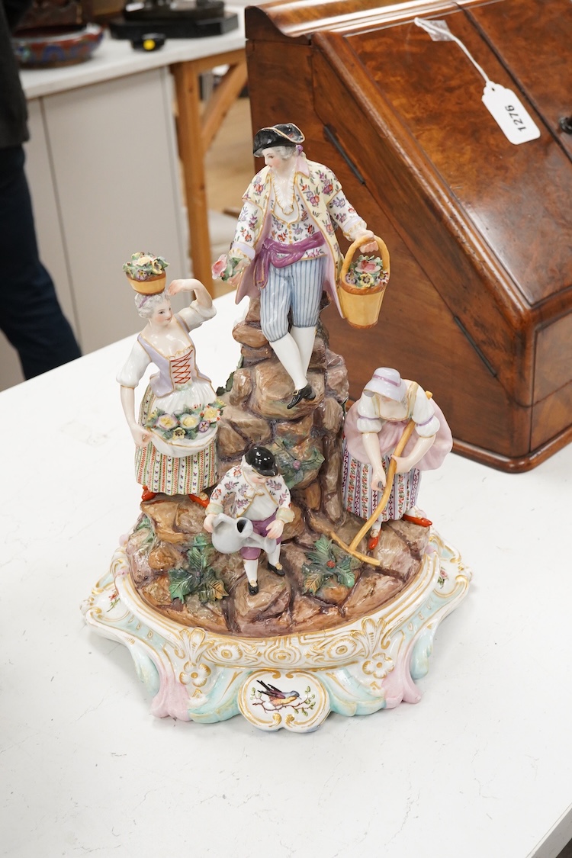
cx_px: 286
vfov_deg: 43.6
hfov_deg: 29.9
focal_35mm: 45
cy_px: 429
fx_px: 1072
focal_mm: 30
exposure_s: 1/100
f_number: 13
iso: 2500
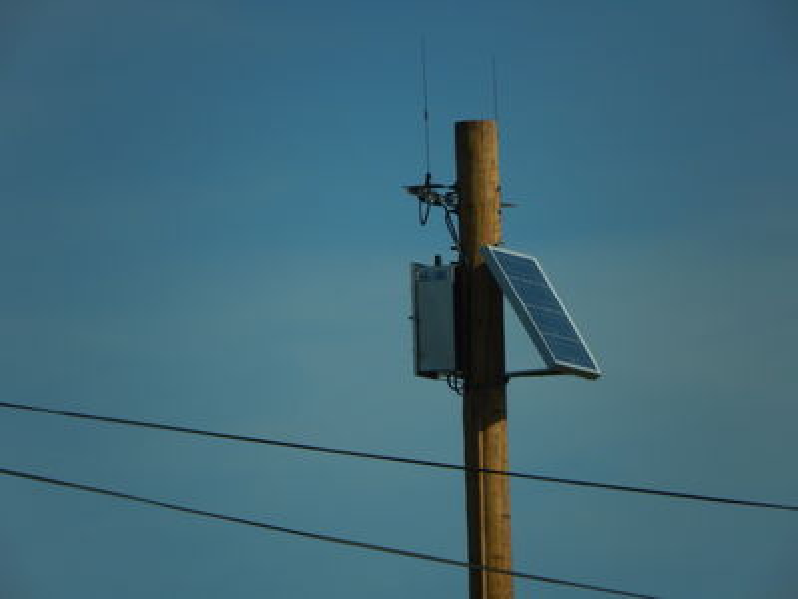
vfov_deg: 2.7
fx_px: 12679
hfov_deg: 3.6
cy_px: 300
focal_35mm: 550
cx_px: 399
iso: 125
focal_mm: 99
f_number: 6.3
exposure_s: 1/1000
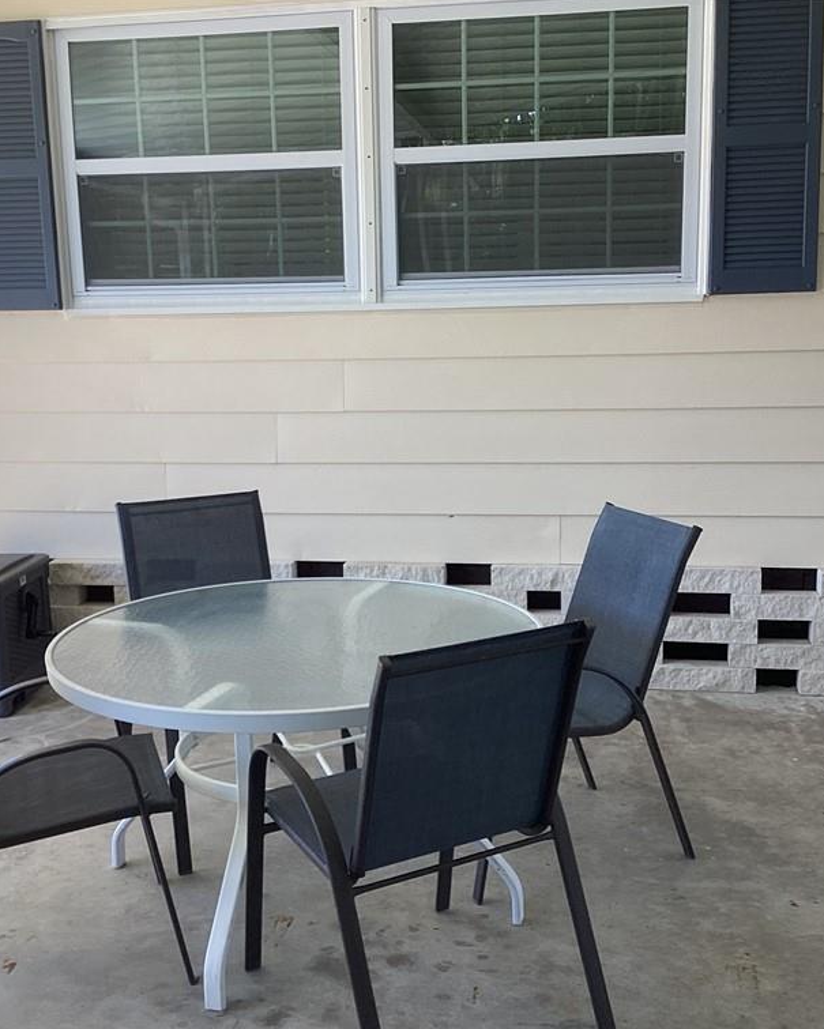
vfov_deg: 44.8
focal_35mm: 41
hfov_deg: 36.5
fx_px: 1250
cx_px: 387
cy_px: 517
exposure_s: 1/134
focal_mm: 3.3
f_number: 2.4
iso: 25
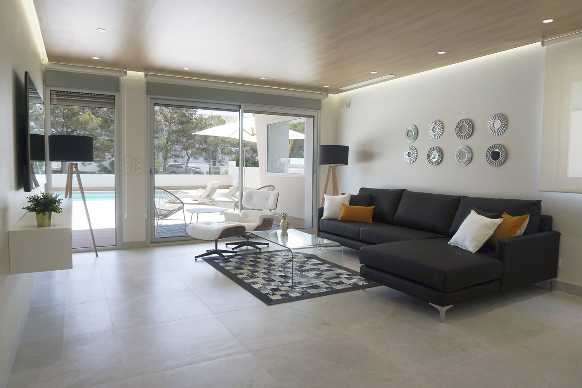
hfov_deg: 73.8
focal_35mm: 24
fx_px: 388
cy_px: 194
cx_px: 291
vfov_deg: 53.1
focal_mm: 16
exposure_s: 1/125
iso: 100
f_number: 8
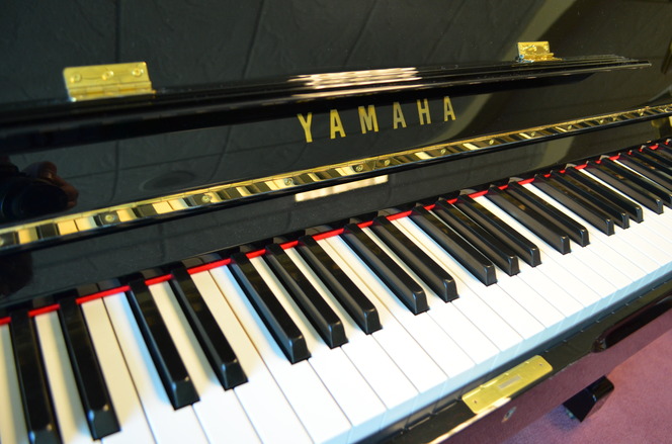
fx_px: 503
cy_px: 222
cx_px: 336
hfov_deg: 67.5
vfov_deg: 47.7
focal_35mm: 27
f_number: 4
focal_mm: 18
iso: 800
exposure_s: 1/60
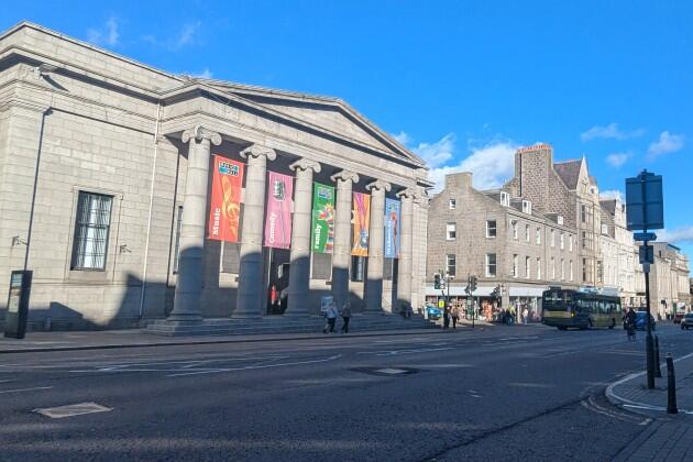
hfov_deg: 65.3
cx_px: 472
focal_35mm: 27
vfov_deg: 47.9
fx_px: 520
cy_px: 229
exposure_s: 1/1300
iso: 52
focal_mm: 2.35
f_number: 2.2
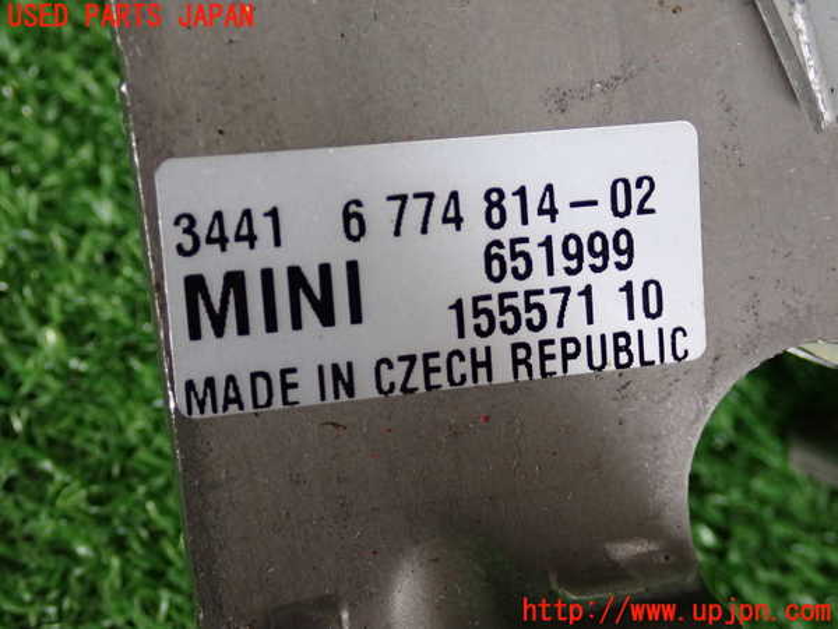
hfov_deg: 35.5
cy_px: 314
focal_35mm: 54
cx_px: 419
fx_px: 1307
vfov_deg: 27.0
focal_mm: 9.65
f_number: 3.3
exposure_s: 1/80
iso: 500
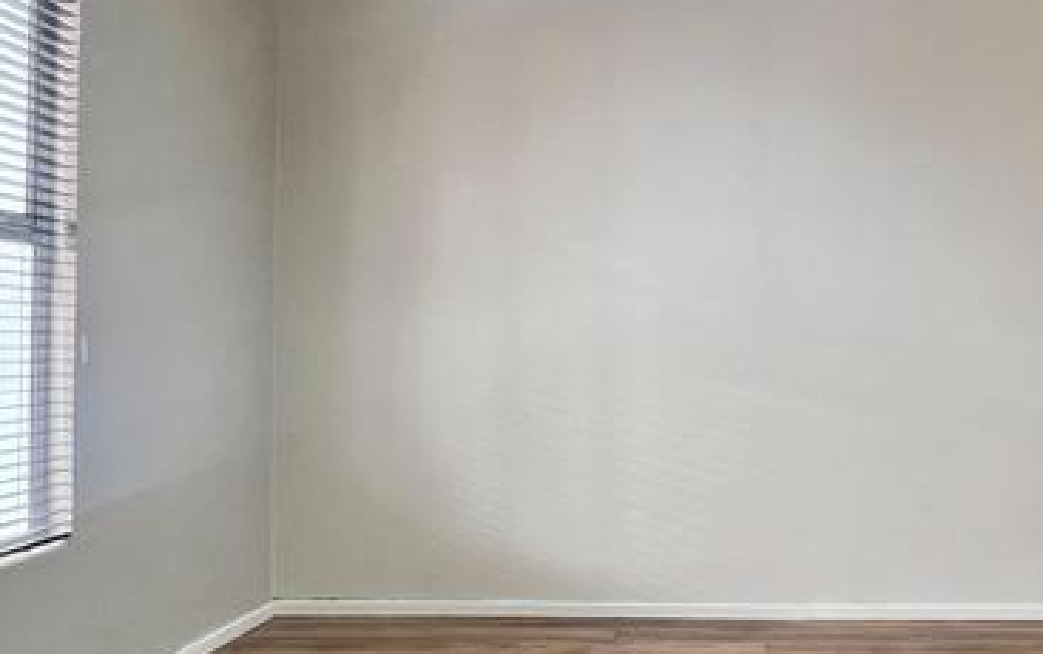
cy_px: 336
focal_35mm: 30
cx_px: 728
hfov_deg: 60.7
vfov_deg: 41.9
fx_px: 853
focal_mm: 1.57
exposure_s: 1/50
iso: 200
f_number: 1.8
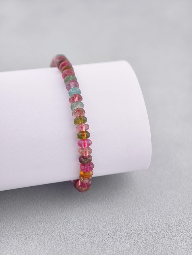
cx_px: 96
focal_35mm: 85
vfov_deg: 23.0
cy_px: 128
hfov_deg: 17.4
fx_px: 627
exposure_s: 1/160
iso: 125
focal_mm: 22.48
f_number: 2.67
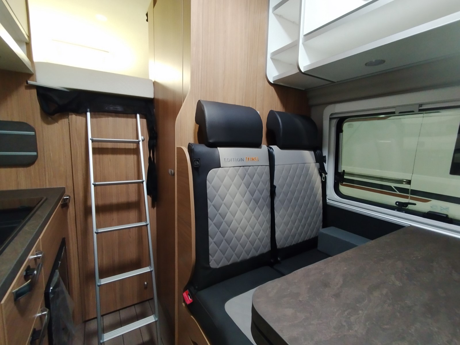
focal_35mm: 16
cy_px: 172
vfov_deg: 78.1
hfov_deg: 94.5
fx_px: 213
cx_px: 230
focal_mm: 1.65
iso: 260
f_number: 2.2
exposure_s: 1/25
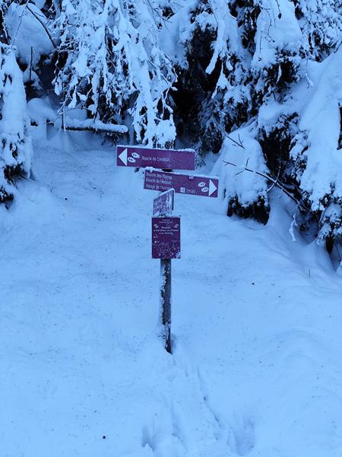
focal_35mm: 46
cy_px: 228
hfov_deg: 31.5
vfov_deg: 41.2
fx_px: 606
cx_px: 171
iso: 50
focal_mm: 6.19
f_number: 1.65
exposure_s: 1/132
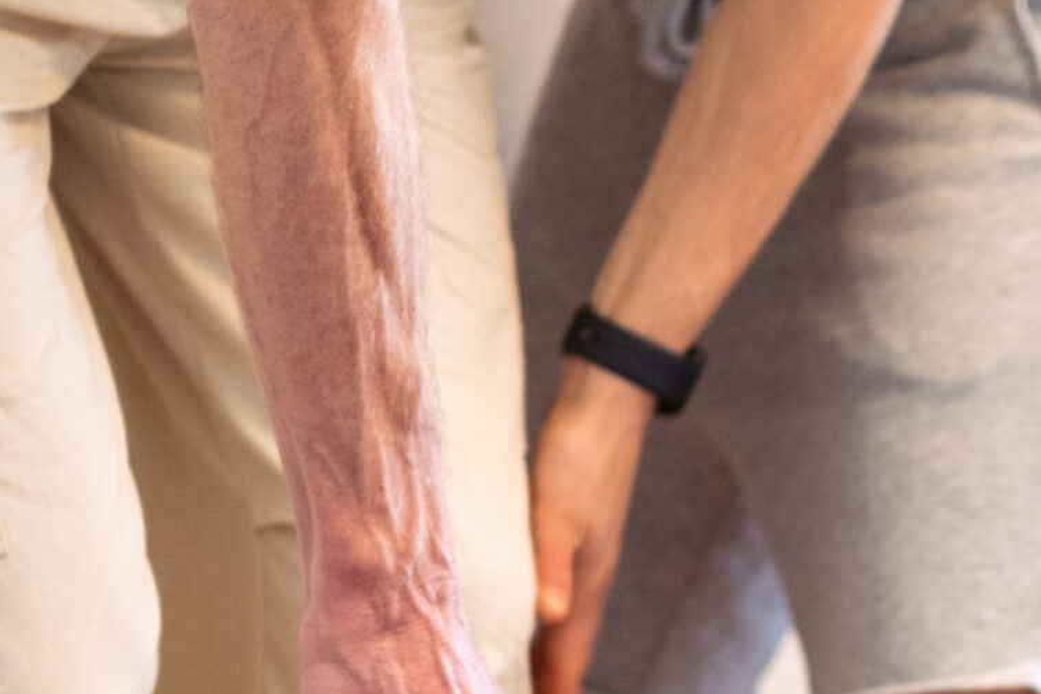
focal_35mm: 181
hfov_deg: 11.2
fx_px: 5234
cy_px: 827
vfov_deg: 7.5
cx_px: 1152
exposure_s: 1/80
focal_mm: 35
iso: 800
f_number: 1.4
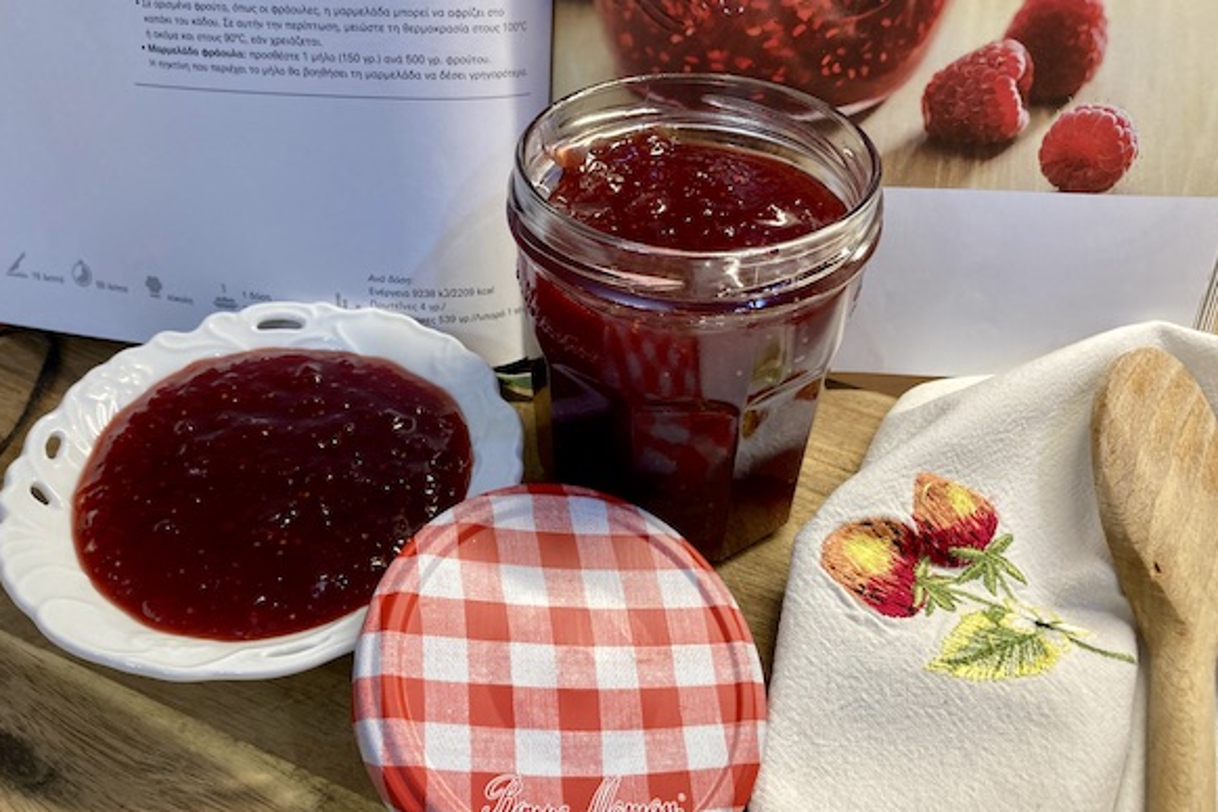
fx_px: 1015
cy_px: 400
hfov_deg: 61.9
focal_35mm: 30
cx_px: 603
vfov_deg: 43.6
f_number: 1.8
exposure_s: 1/50
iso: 80
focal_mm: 3.99
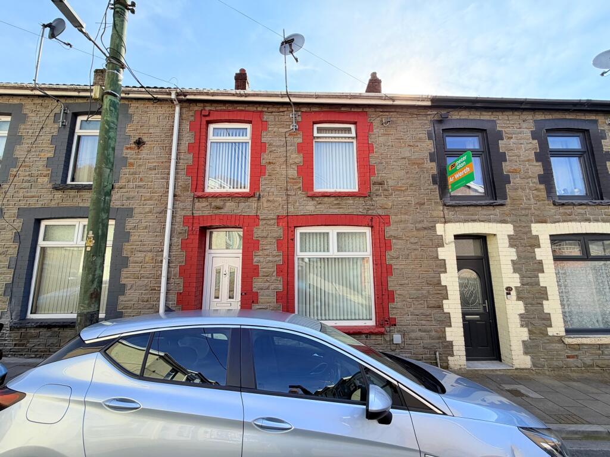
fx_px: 247
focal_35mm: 14
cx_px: 305
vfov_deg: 85.7
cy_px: 228
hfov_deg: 102.1
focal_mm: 2.22
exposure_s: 1/510
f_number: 2.2
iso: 40
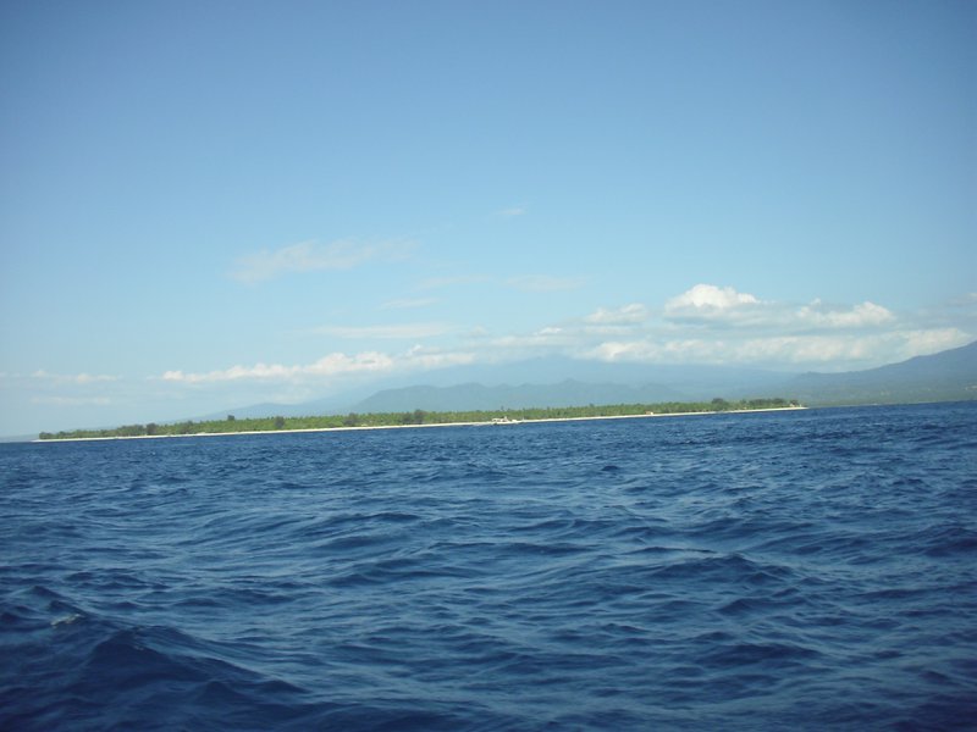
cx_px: 488
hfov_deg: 49.0
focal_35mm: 38
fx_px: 1073
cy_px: 366
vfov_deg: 37.7
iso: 100
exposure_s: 1/250
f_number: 8
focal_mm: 6.2
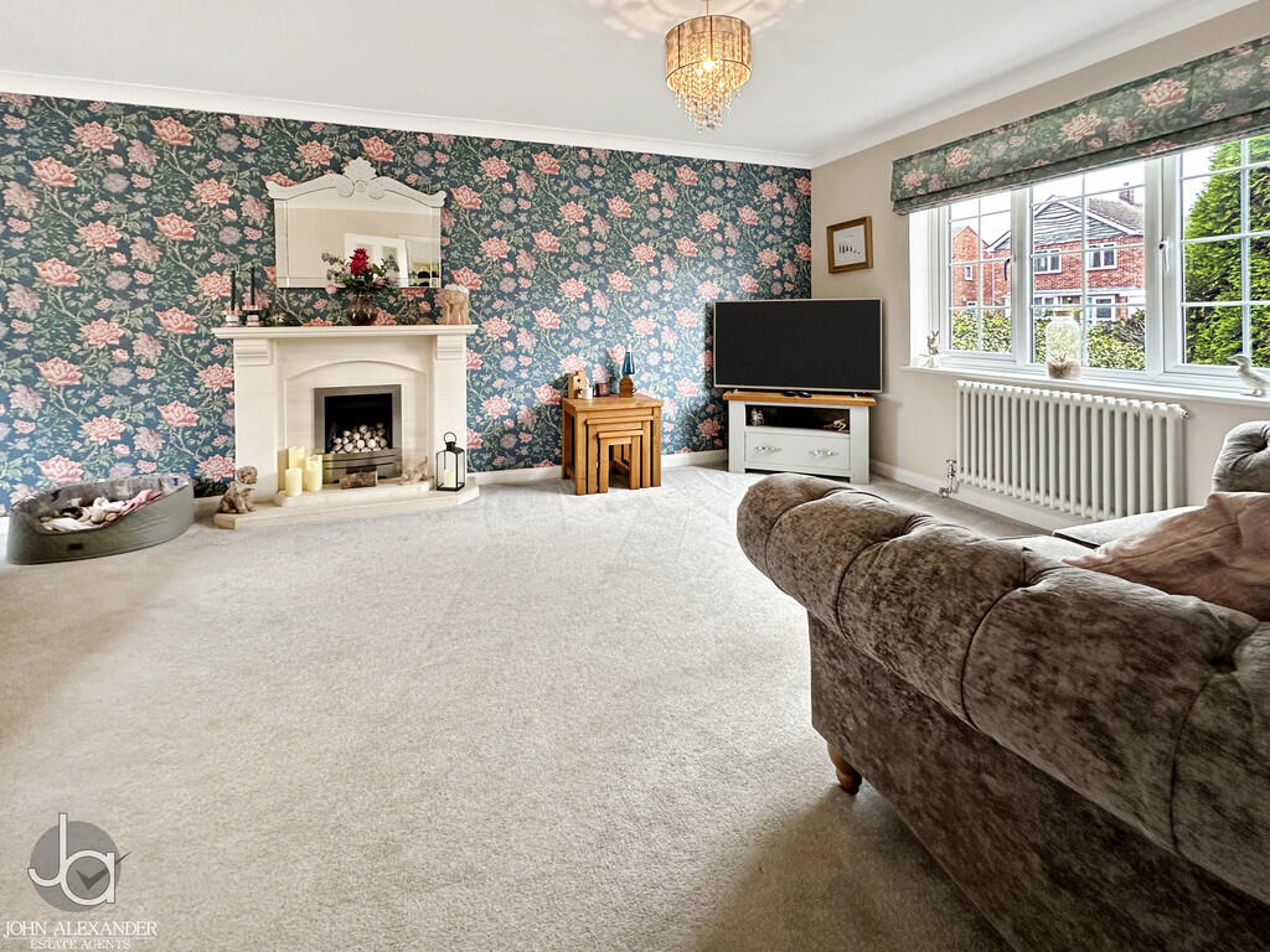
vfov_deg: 85.7
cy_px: 476
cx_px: 635
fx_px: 514
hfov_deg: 102.1
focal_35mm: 14
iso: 250
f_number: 2.2
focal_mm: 2.22
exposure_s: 1/50
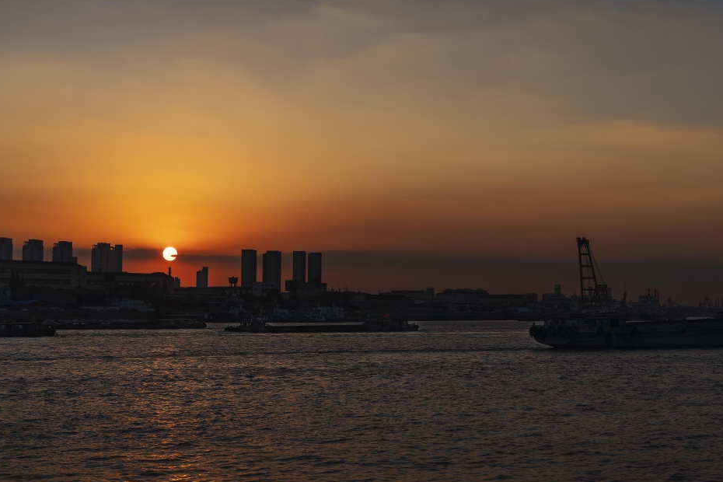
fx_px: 1426
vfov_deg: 19.2
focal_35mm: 71
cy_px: 201
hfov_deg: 28.4
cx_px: 433
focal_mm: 55
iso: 100
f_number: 5.6
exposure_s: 1/640
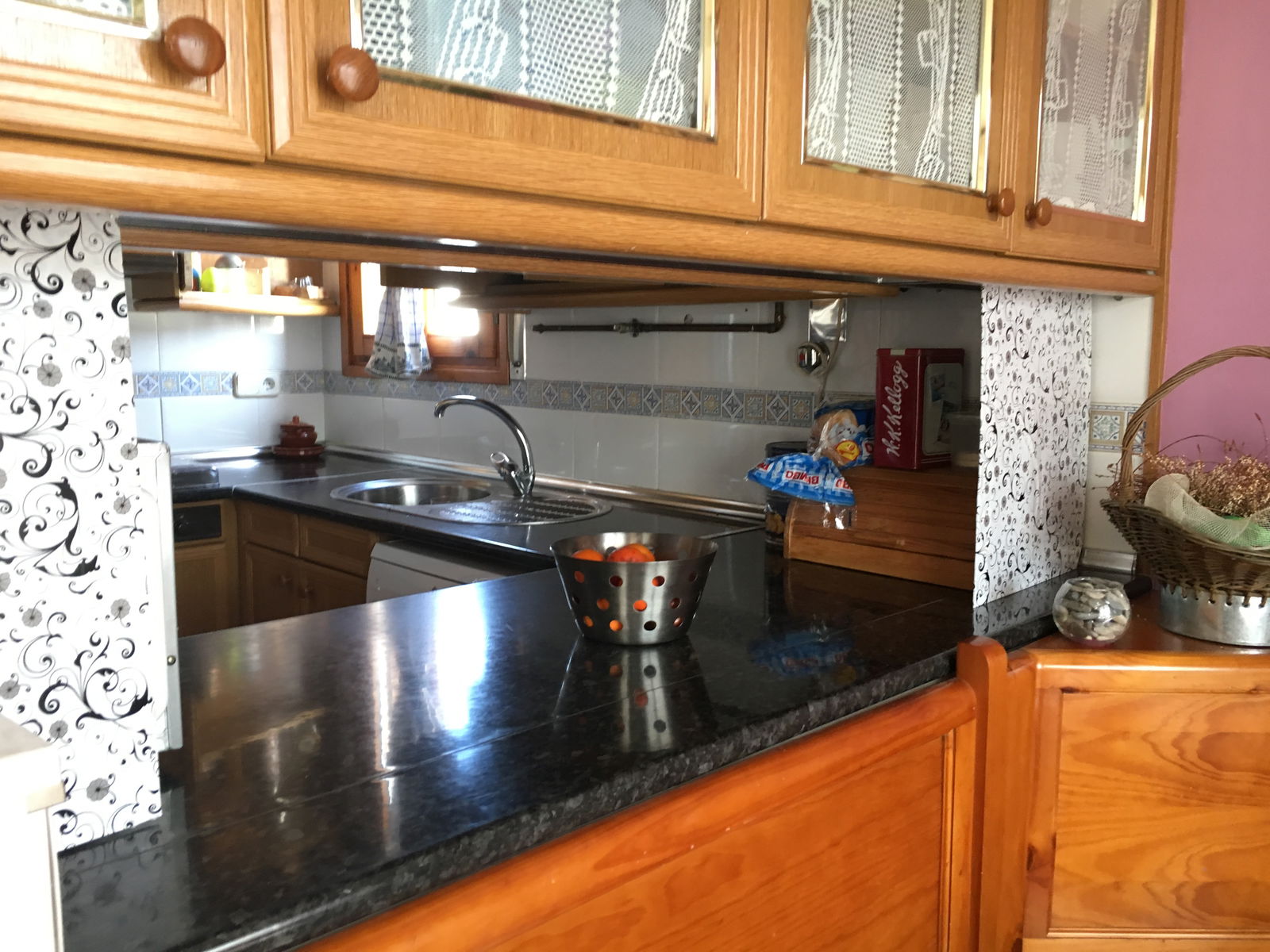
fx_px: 1064
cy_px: 476
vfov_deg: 48.2
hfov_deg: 61.7
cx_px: 635
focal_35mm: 29
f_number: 2.2
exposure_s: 1/33
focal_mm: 4.15
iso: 125
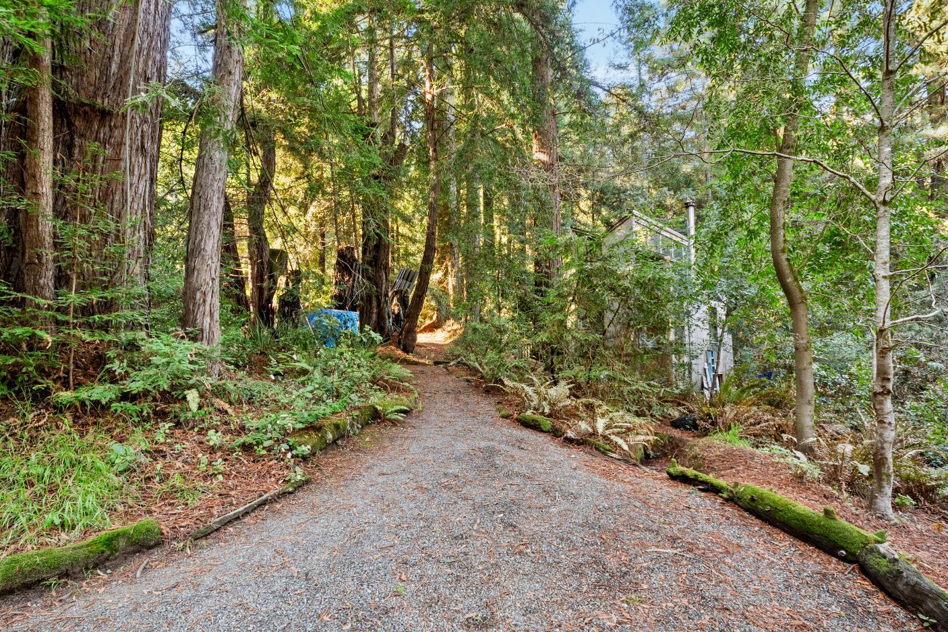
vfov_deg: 73.7
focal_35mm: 16
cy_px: 329
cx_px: 460
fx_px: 421
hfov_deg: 96.7
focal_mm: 10
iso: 400
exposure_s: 1/10
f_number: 8
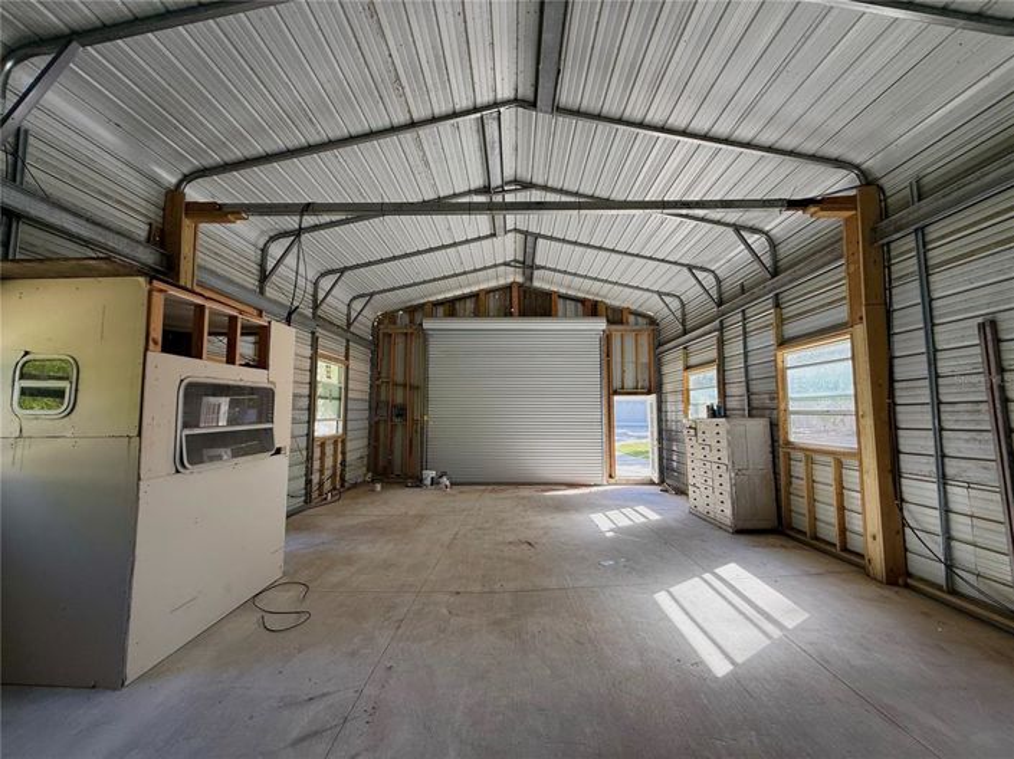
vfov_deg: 85.6
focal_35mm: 14
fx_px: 410
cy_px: 380
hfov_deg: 102.1
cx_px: 507
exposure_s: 1/99
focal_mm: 2.22
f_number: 2.2
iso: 80
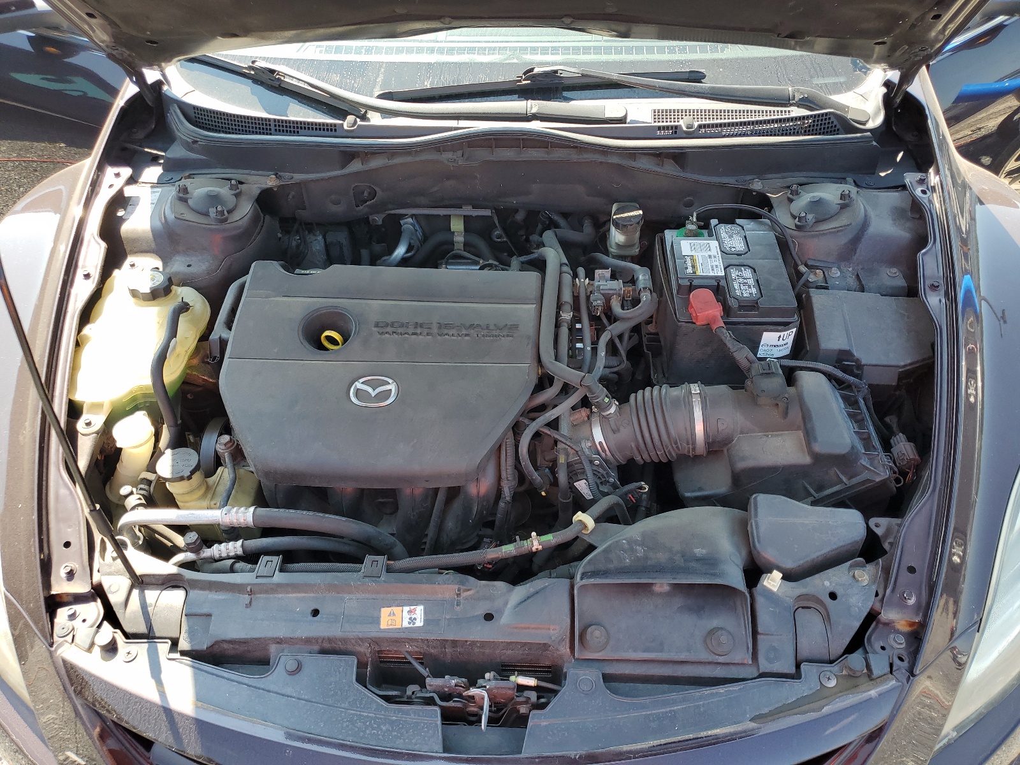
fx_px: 766
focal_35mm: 26
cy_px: 382
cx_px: 510
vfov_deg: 53.1
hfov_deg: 67.3
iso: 50
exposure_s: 1/323
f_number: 1.5
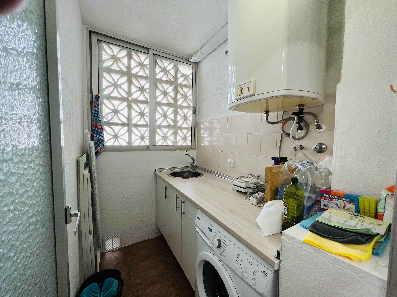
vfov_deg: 89.9
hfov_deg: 106.2
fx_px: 149
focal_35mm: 13
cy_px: 148
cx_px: 198
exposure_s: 1/121
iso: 32
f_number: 1.8
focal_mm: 1.57
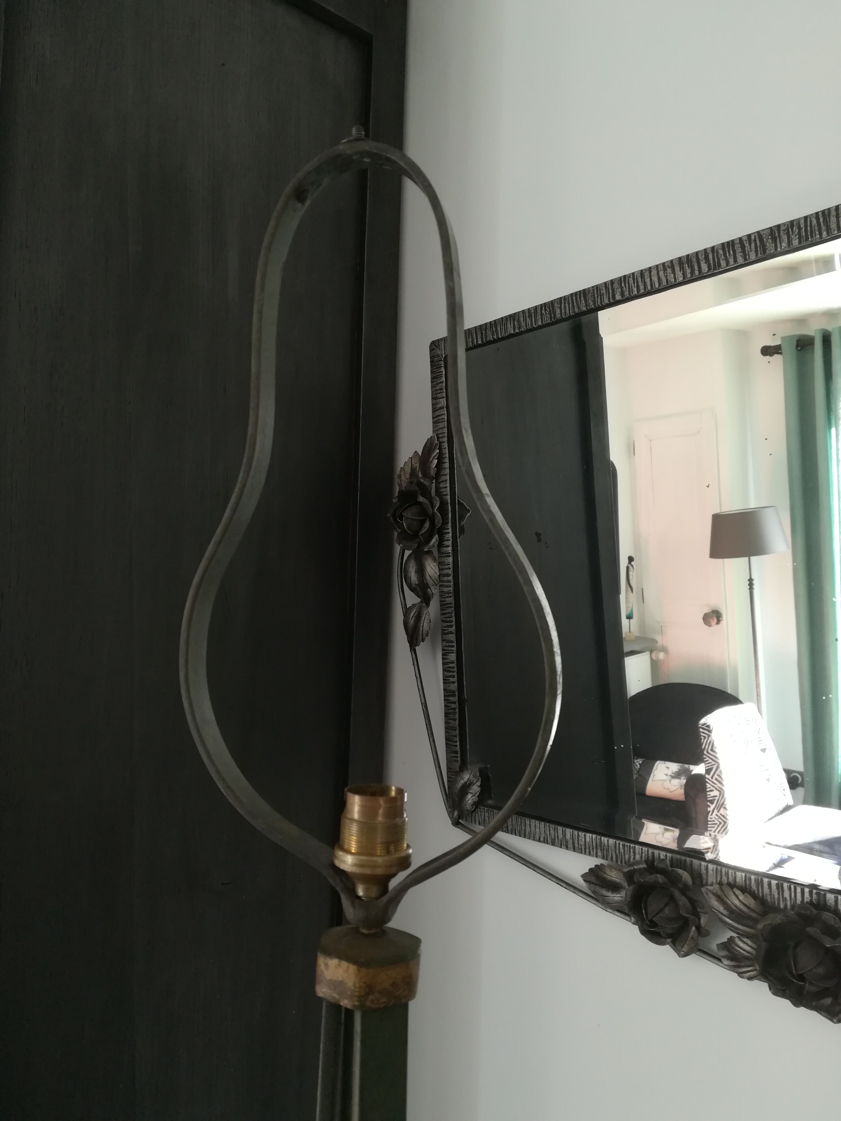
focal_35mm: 26
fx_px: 842
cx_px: 420
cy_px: 560
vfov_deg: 67.3
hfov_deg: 53.1
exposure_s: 1/33.3
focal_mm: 3.83
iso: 160
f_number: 2.2
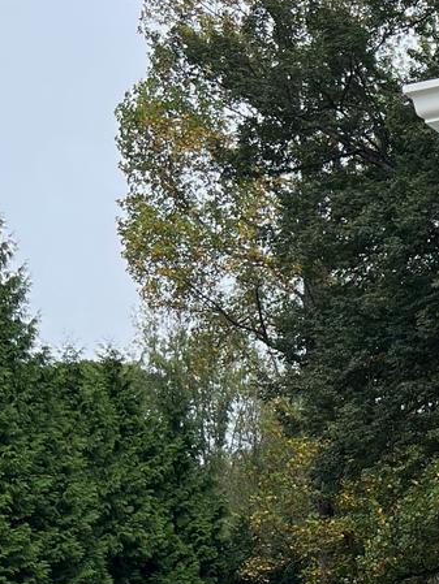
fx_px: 1504
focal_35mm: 89
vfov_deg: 20.6
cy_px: 702
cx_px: 615
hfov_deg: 15.6
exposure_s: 1/1431
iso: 50
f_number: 1.5
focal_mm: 5.7
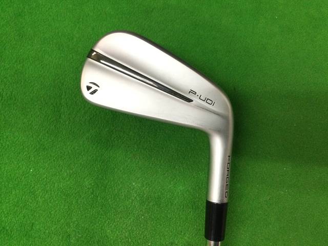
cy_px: 123
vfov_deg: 45.4
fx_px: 294
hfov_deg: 58.4
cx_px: 164
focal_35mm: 31
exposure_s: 1/30
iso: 64
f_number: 2.4
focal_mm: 3.3
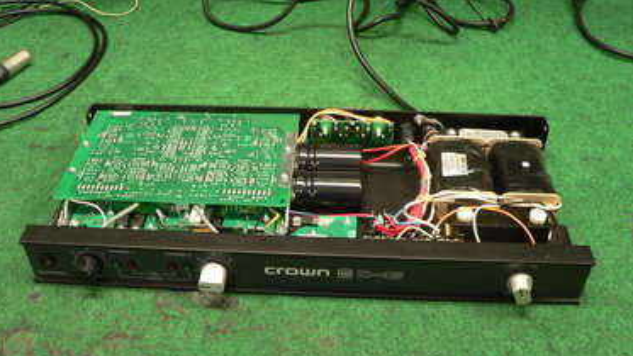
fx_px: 672
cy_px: 199
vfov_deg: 29.7
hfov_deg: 50.5
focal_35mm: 40
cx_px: 316
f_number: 2.8
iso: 200
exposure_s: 1/13
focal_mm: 6
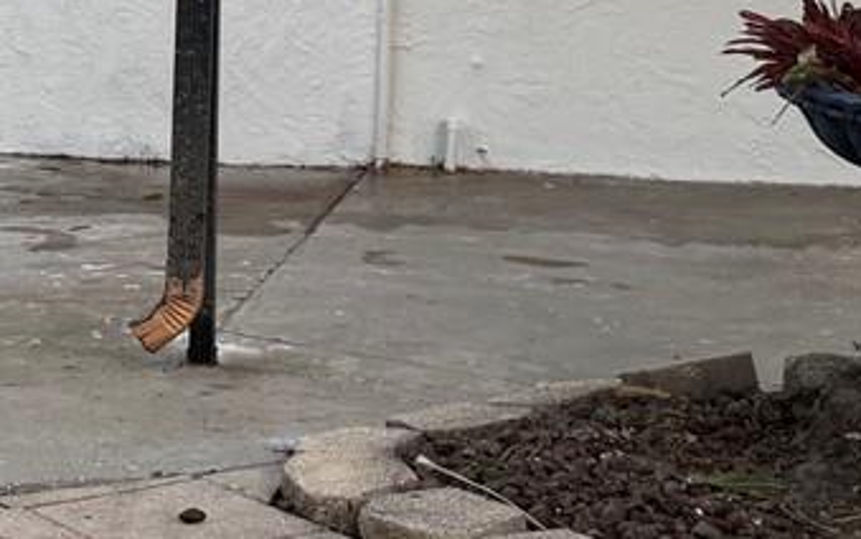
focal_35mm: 120
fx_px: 2816
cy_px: -8
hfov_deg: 16.3
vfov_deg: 10.8
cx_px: -305
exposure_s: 1/370
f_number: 1.78
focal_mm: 6.76
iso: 100
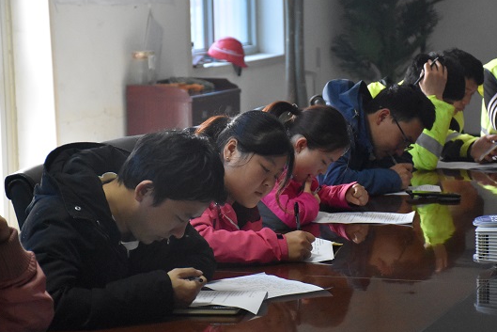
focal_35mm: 128
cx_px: 256
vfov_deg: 10.8
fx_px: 1762
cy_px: 163
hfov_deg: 16.1
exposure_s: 1/250
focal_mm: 75
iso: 7200
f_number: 5
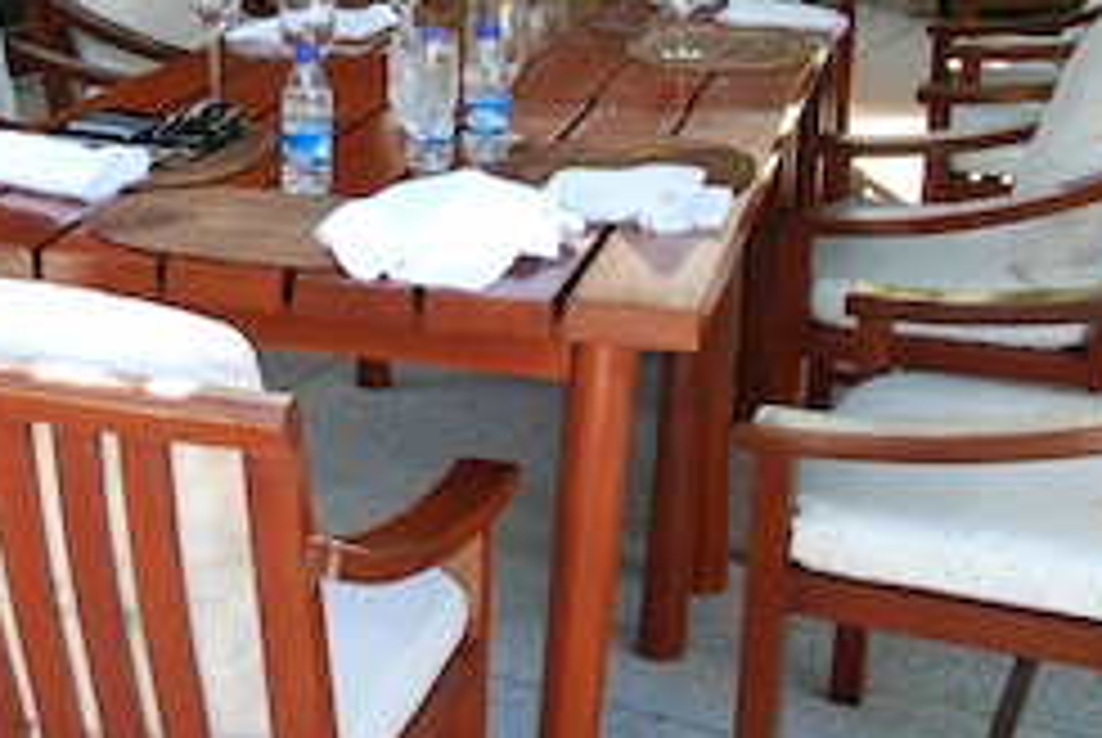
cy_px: 32
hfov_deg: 29.4
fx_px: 2023
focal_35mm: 66
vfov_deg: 20.1
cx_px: 135
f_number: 4
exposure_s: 1/60
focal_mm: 18
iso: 200
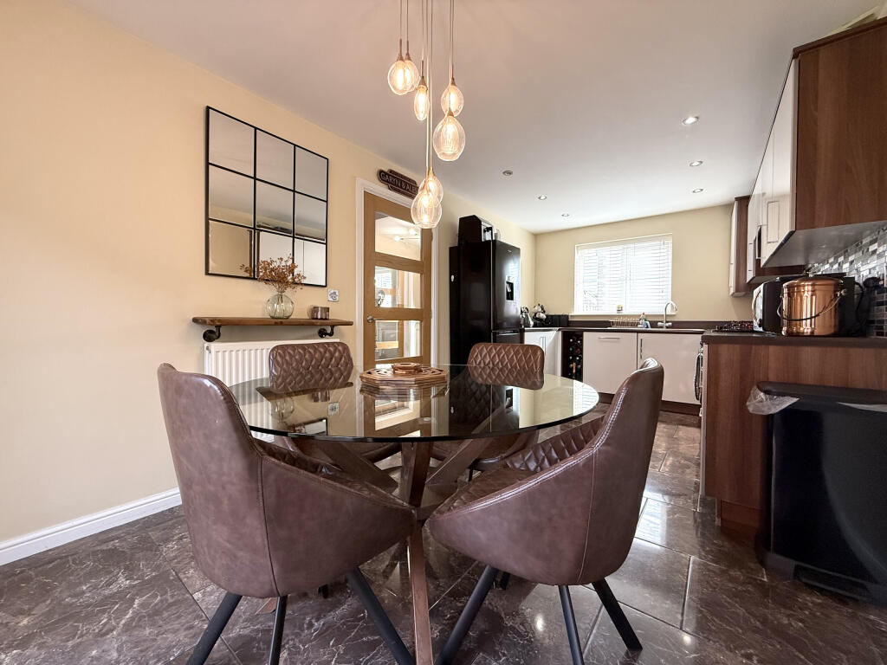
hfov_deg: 102.1
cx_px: 444
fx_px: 359
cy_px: 332
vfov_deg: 85.7
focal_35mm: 14
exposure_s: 1/99
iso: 160
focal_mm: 2.22
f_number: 2.2
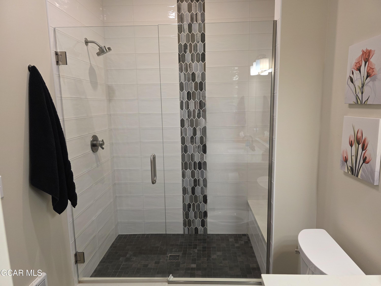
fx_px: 253
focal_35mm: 23
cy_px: 143
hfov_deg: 73.9
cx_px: 190
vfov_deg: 58.9
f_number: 1.7
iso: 160
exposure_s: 1/120
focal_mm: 6.3
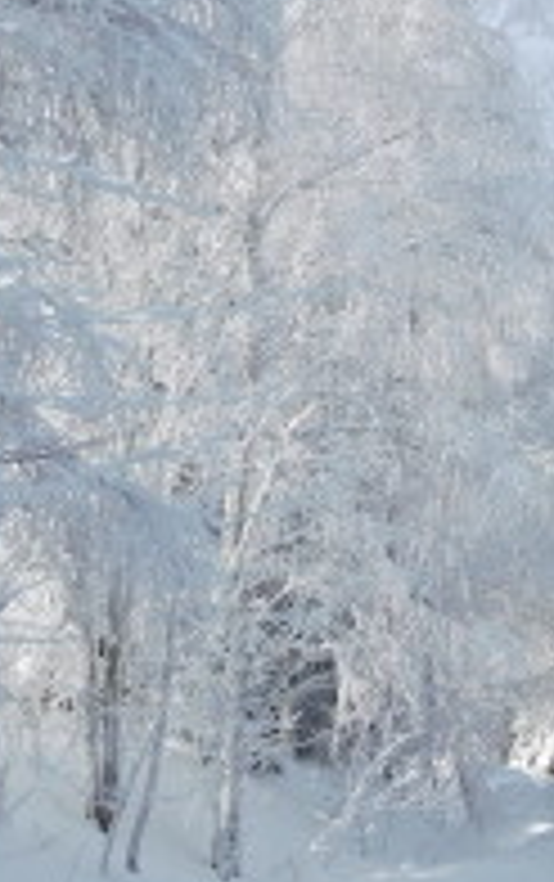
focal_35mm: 87
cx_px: 806
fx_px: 2096
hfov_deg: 14.2
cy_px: 475
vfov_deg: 23.8
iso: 125
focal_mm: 4.5
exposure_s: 1/400
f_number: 6.8
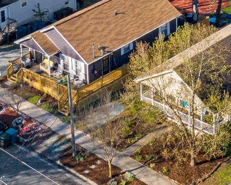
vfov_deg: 11.5
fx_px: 855
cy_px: -140
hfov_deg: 15.0
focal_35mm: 125
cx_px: 264
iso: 100
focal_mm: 10.26
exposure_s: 1/500
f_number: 6.3
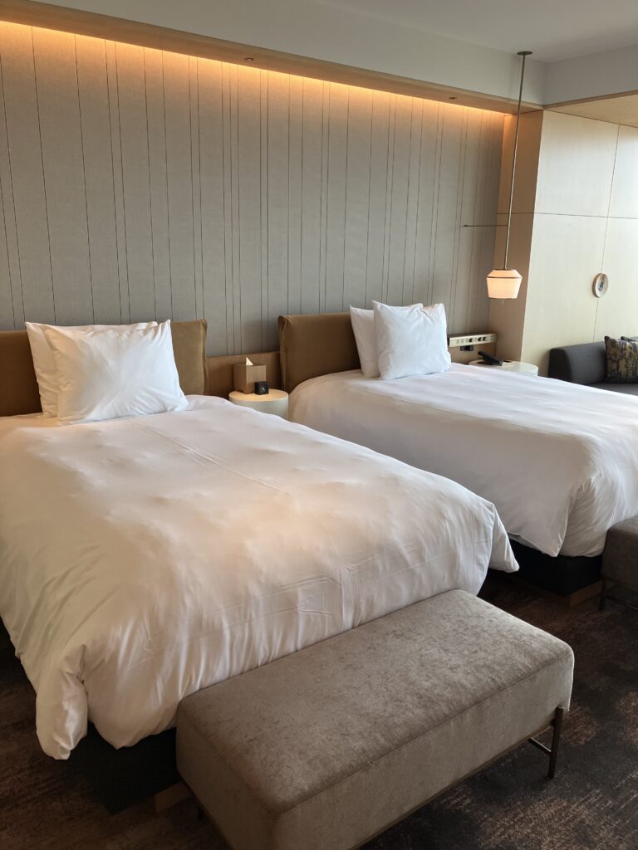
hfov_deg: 49.7
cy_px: 425
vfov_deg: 63.4
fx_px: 688
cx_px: 319
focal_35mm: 28
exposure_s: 1/100
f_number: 1.8
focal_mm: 3.99
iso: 80
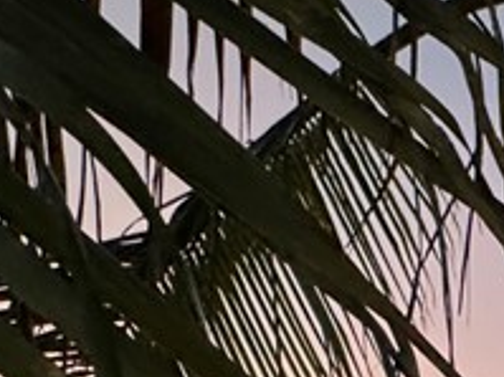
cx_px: 593
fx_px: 1048
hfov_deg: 24.7
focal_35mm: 72
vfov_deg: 16.0
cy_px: 751
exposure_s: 1/60
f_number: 2.2
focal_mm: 2.22
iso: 640
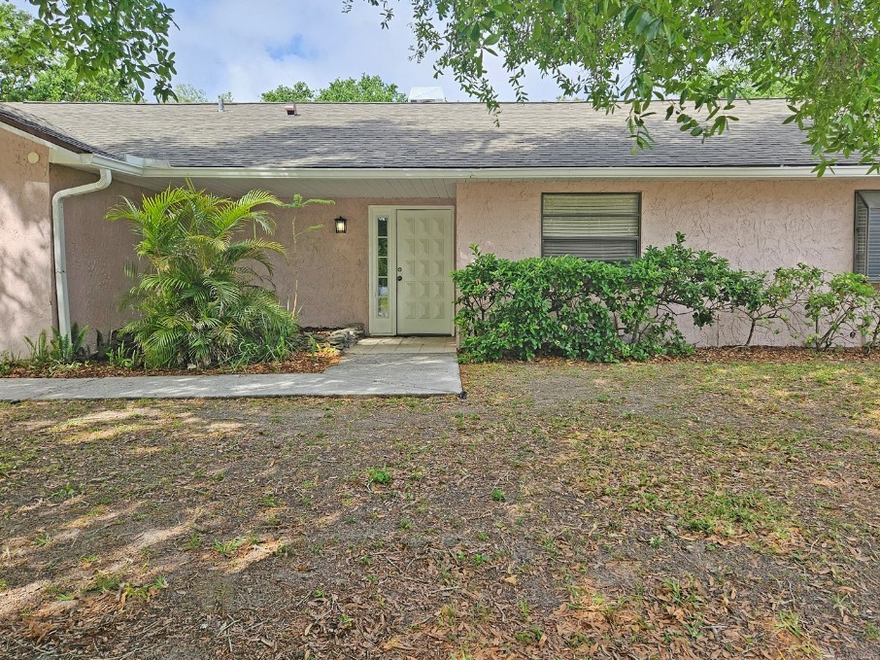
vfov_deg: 53.0
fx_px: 661
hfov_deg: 67.3
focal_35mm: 26
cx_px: 449
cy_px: 303
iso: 40
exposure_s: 1/1300
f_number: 1.8
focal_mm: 5.4
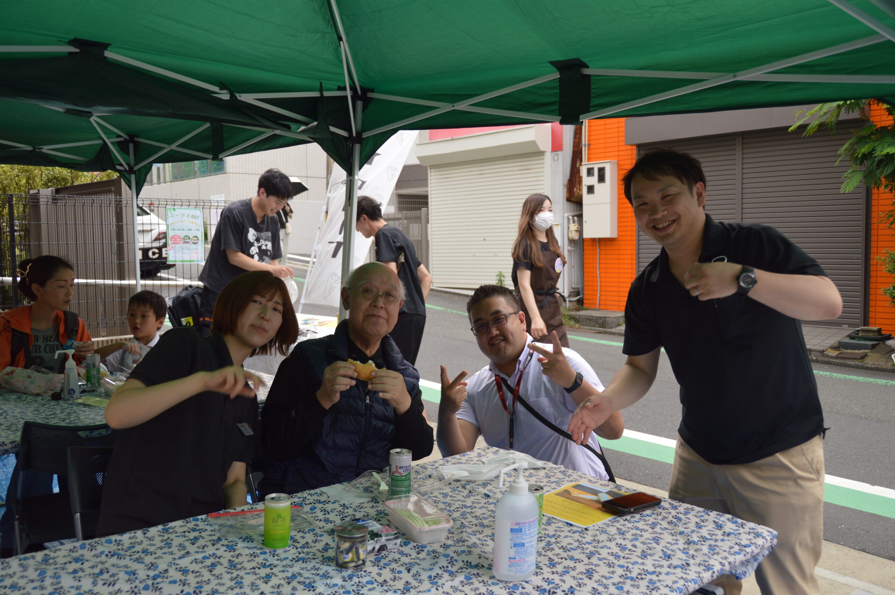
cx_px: 448
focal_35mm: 30
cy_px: 298
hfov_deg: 62.0
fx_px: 745
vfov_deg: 43.5
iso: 100
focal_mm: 20
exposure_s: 1/250
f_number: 3.5
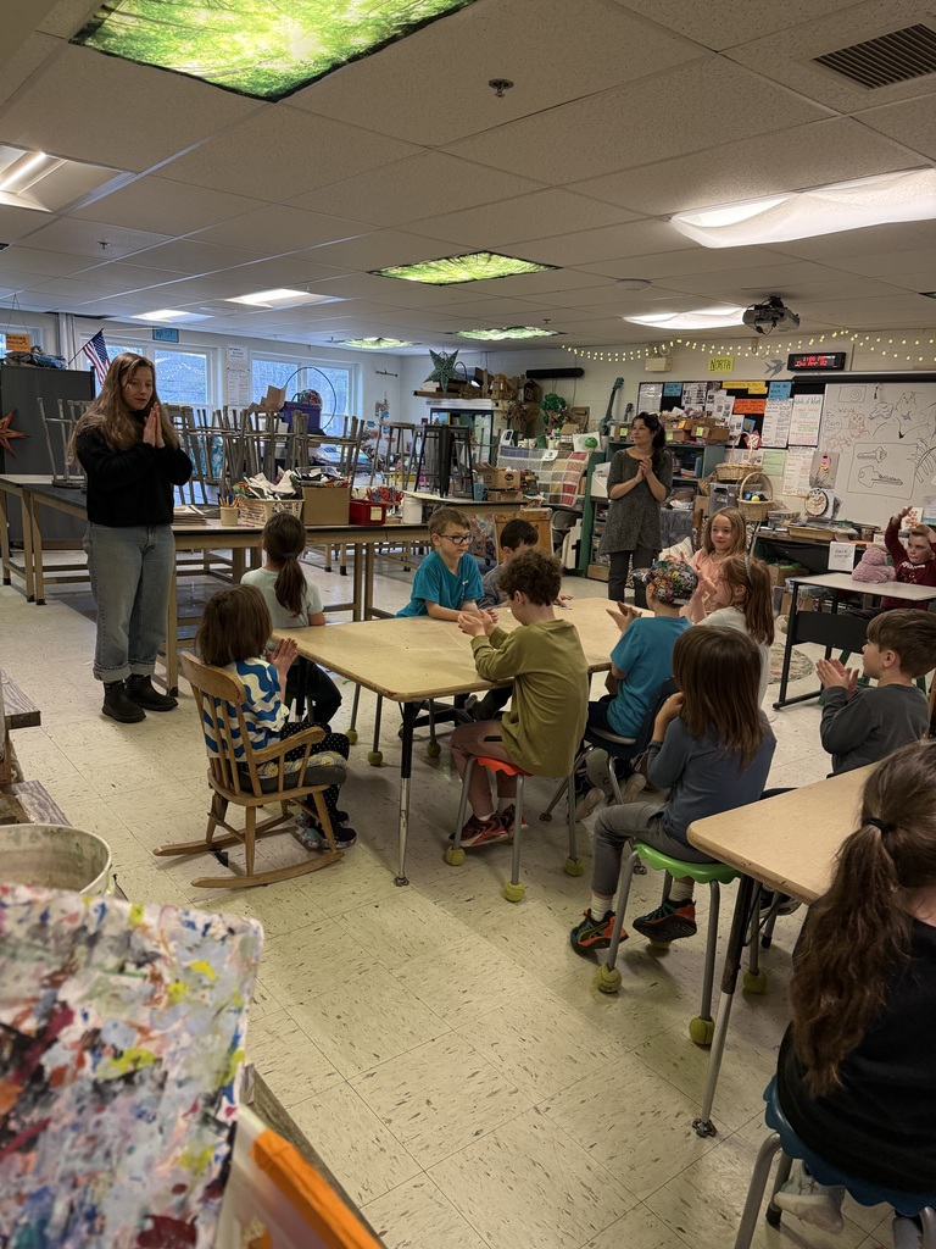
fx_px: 865
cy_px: 624
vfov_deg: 71.6
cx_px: 468
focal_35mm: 24
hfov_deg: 56.8
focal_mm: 6.76
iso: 320
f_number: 1.78
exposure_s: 1/120
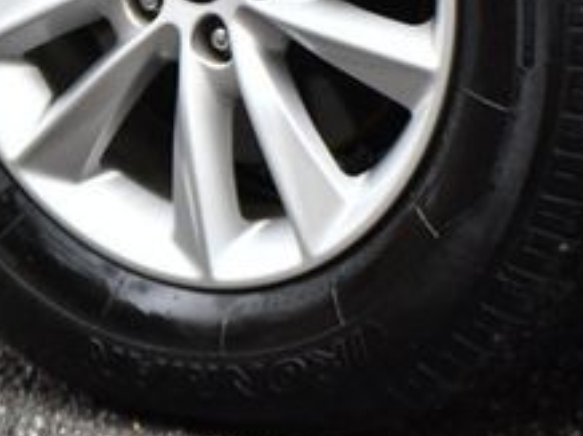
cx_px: 238
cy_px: -91
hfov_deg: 5.1
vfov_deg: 3.8
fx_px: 6561
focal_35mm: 390
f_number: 4.8
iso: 800
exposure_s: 1/200
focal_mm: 92
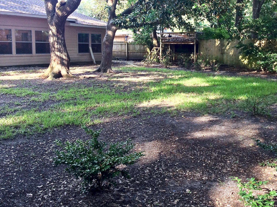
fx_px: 320
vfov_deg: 35.7
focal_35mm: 40
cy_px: 83
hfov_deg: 46.9
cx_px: 143
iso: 32
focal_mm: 3.3
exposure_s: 1/60
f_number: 2.4
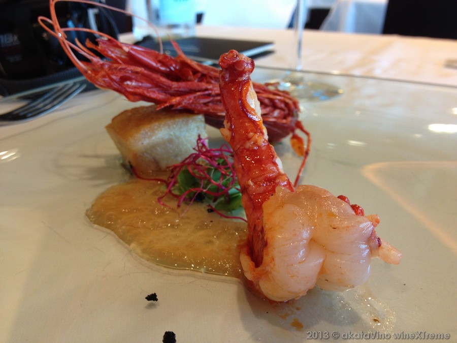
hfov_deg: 52.6
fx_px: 462
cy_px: 172
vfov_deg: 40.7
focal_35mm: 35
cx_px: 228
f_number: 2.4
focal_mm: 4.28
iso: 100
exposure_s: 1/20
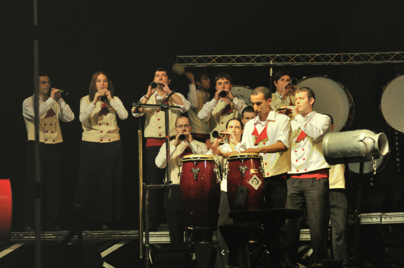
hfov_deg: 13.7
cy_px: 134
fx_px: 1681
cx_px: 202
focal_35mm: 150
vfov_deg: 9.1
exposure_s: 1/50
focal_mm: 100
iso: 640
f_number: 4.5
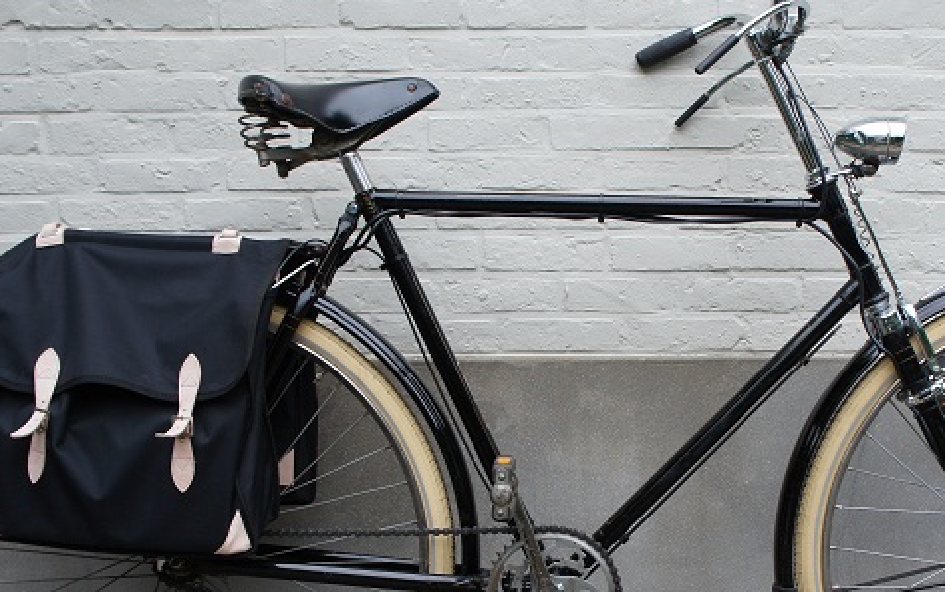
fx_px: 1388
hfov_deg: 37.3
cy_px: 398
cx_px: 606
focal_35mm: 54
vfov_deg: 23.9
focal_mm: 21
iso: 200
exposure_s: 1/250
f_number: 5
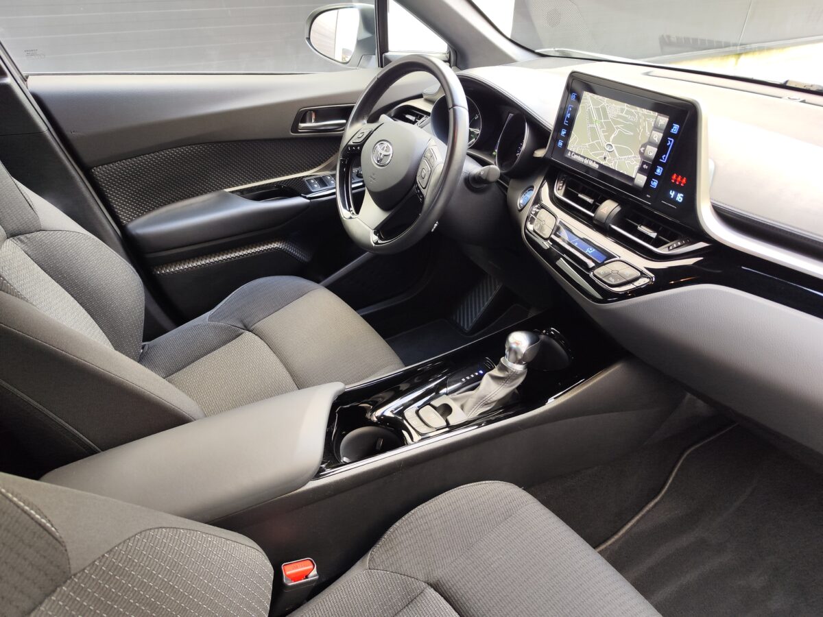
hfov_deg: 73.9
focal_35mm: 23
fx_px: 547
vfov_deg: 58.9
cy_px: 308
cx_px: 412
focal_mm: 7.01
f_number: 1.69
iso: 411
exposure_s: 1/50
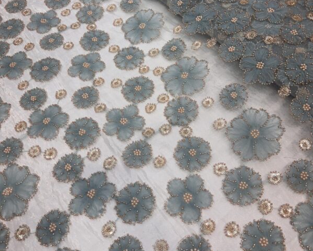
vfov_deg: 43.1
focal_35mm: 34
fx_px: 315
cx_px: 157
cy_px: 96
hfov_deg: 52.8
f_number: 1.6
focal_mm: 5.96
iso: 40
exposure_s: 1/233
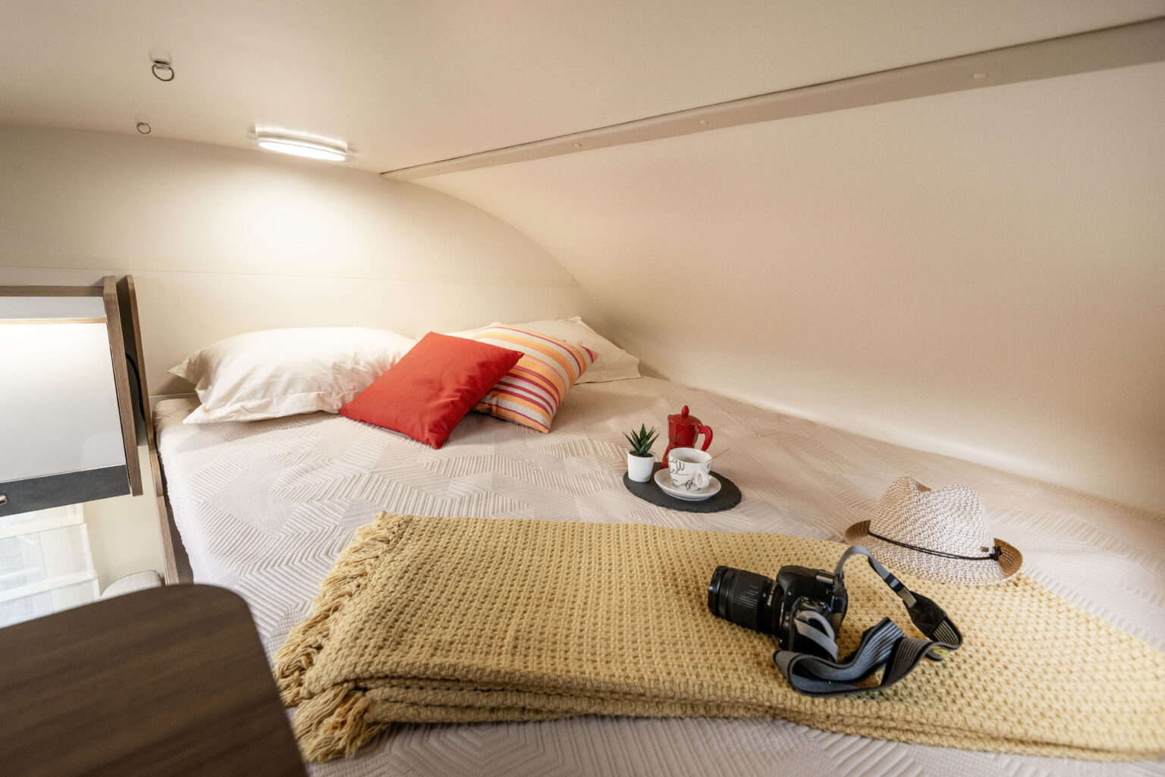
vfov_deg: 73.8
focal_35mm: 16
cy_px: 388
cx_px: 582
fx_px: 518
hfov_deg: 96.7
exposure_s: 1/40
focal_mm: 16
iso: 400
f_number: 7.1
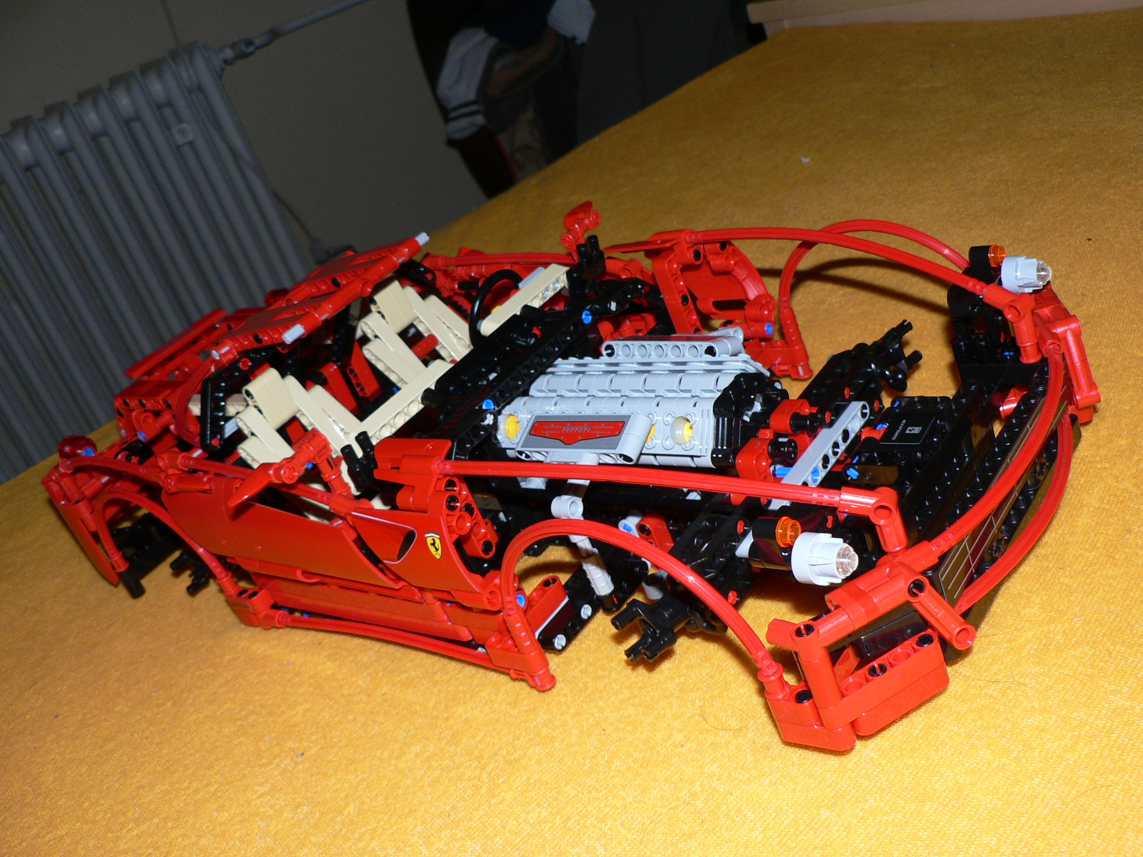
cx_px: 572
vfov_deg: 39.7
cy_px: 428
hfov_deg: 51.4
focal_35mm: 36
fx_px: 1189
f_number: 2.8
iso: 100
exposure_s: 1/60
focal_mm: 6
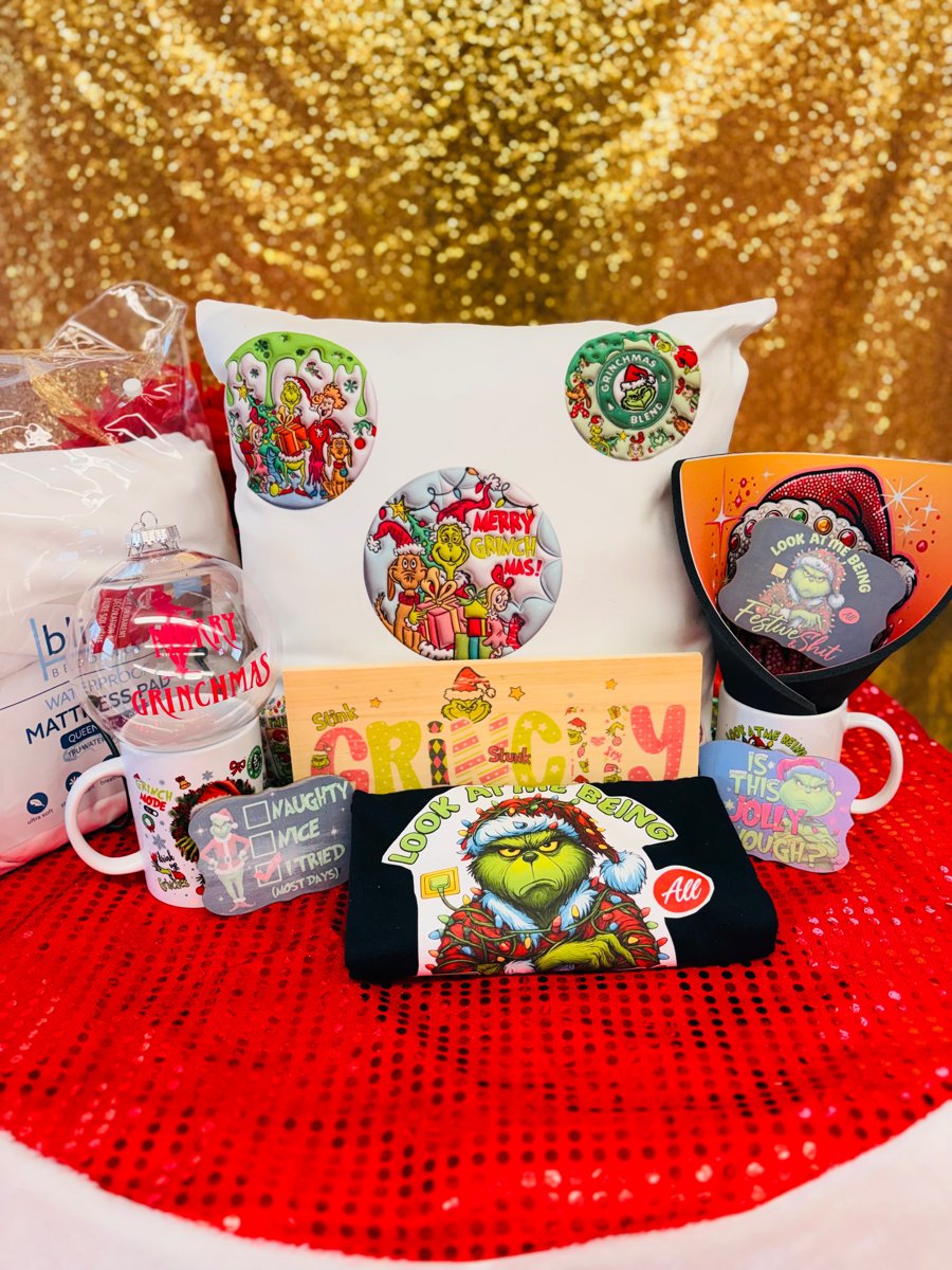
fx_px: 953
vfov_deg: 67.3
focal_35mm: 26
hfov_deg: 53.1
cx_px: 476
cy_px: 635
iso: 100
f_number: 1.6
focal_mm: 5.96
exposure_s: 1/120
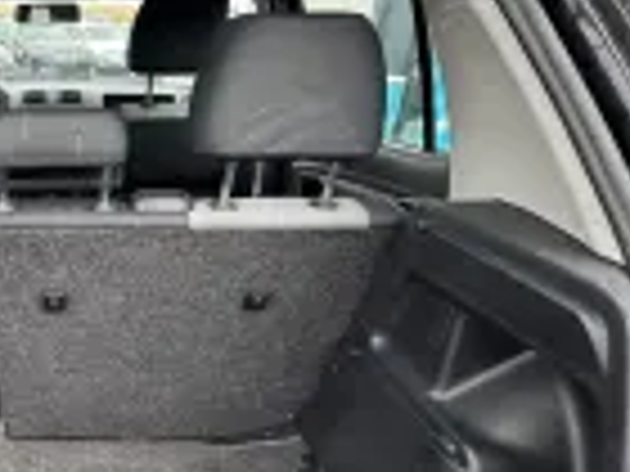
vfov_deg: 39.0
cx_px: 50
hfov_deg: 45.9
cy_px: 333
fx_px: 655
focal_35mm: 36
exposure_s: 1/81
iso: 320
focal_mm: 2.22
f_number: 2.2
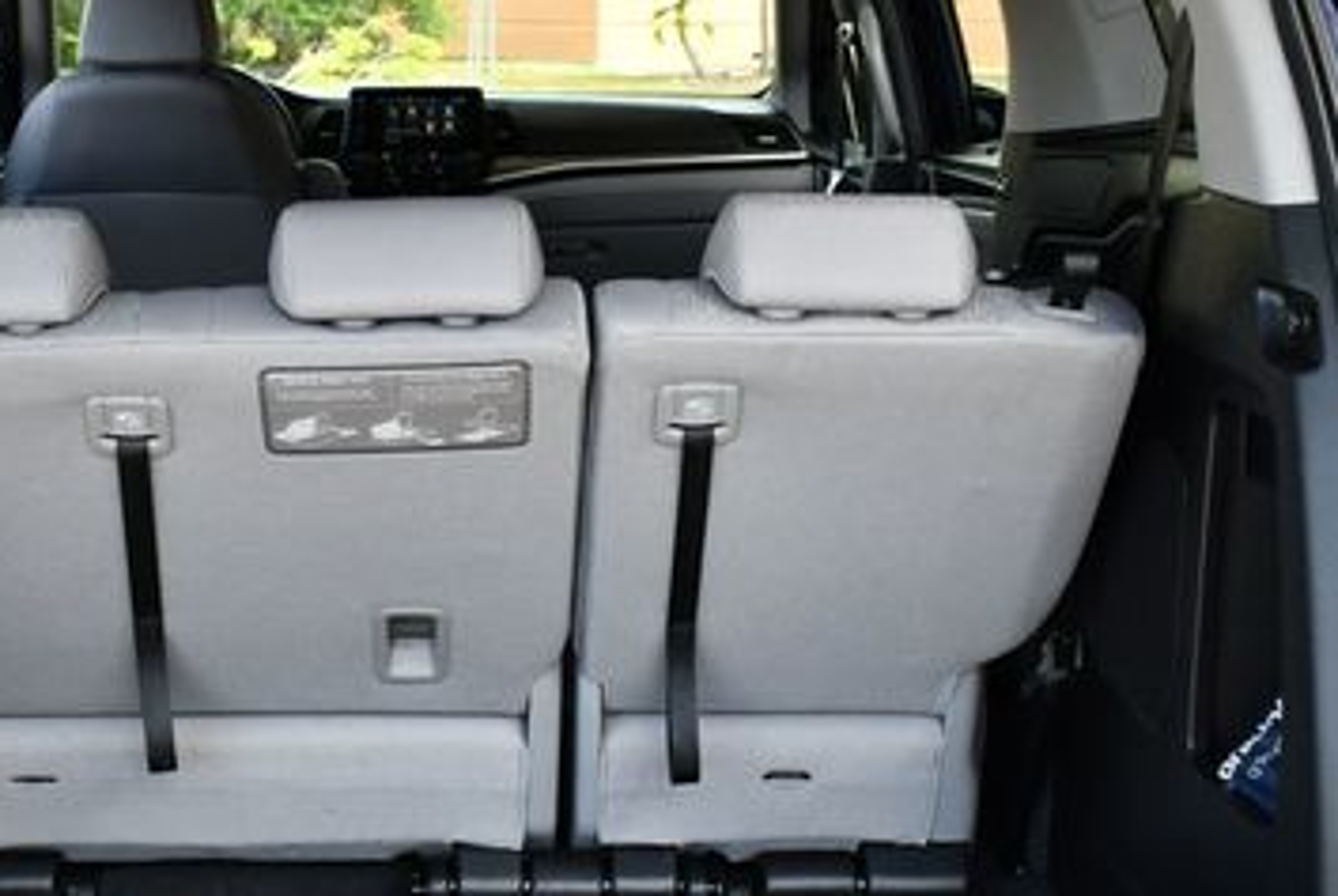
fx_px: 2419
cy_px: 439
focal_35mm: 65
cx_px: 382
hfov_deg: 30.5
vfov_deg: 21.0
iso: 400
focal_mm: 18
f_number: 4.5
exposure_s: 1/250
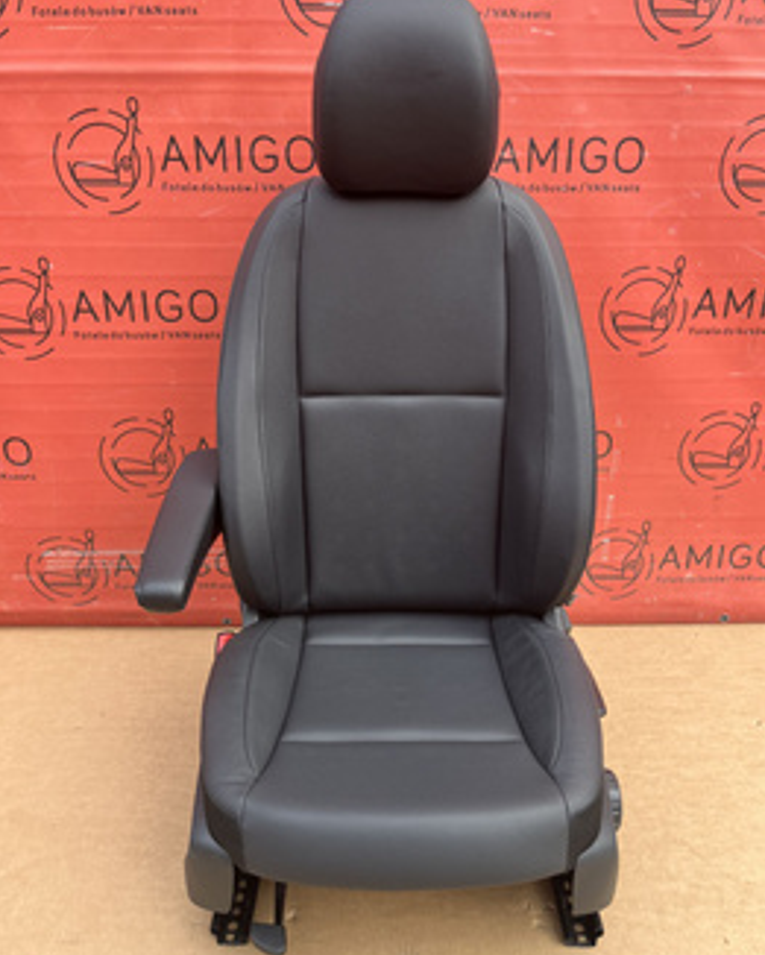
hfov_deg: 51.5
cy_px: 495
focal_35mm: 28
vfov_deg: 62.2
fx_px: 792
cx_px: 393
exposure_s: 1/122
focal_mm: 5.1
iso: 50
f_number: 1.6
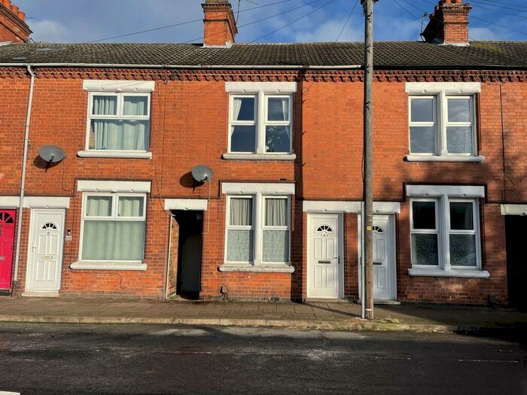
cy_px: 198
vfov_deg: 53.1
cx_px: 264
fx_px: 396
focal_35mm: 26
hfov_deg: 67.3
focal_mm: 4.2
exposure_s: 1/4651
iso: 32
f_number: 1.6
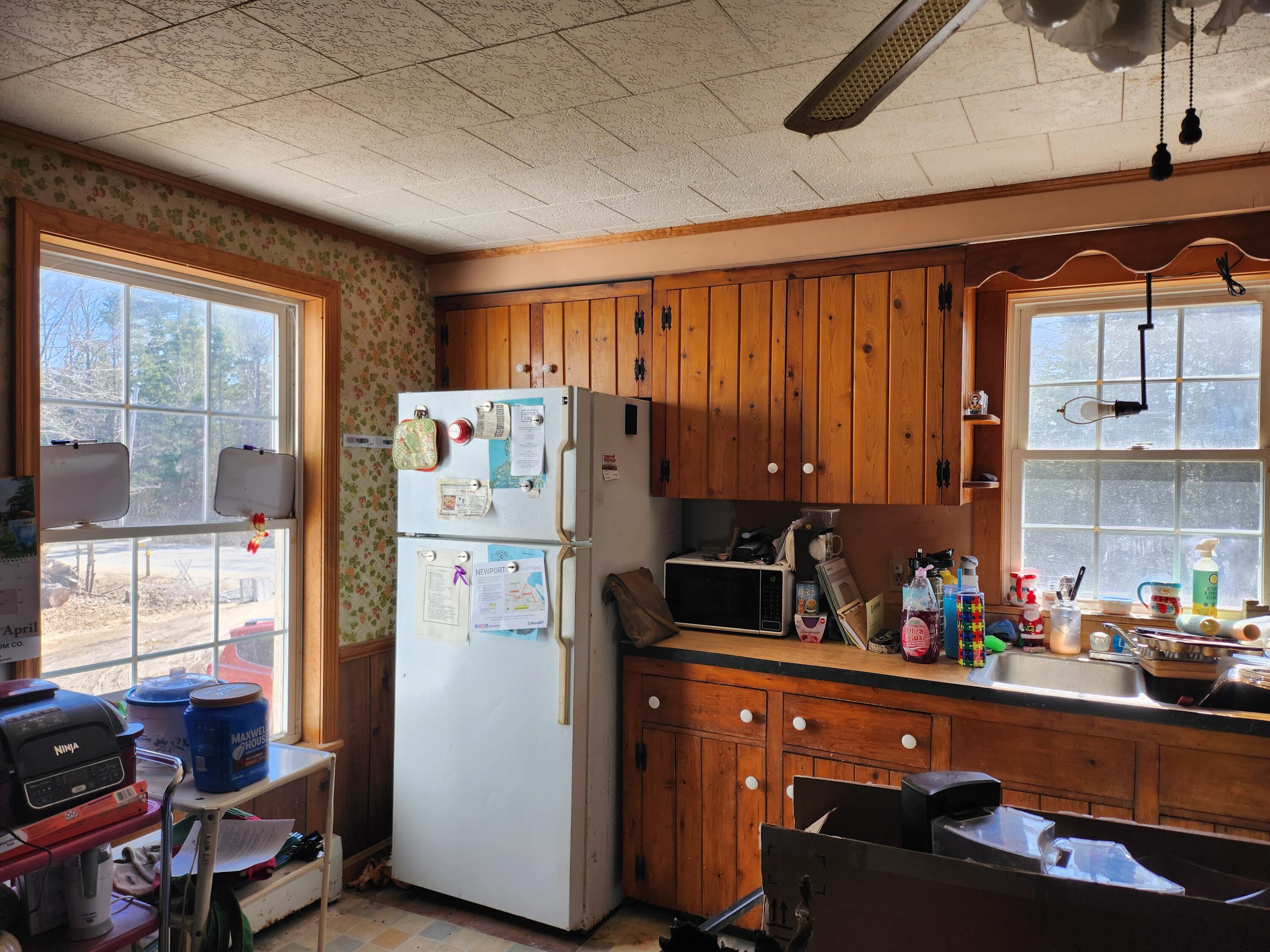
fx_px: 881
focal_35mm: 24
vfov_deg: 56.8
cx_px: 635
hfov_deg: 71.6
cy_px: 476
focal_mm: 5
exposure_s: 1/180
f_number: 1.8
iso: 64
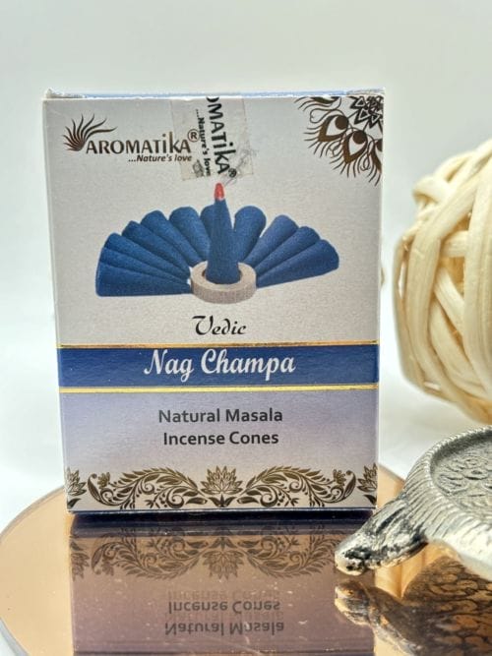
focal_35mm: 52
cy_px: 328
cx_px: 246
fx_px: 986
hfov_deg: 28.0
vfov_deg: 36.8
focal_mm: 5.96
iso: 50
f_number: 1.6
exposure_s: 1/50
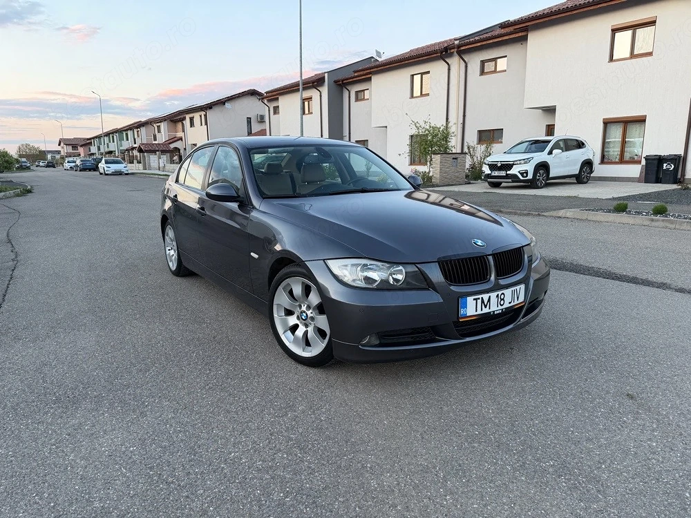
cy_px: 259
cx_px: 346
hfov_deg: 71.6
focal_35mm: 24
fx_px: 479
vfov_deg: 56.8
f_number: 1.78
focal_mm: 6.76
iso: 100
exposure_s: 1/121
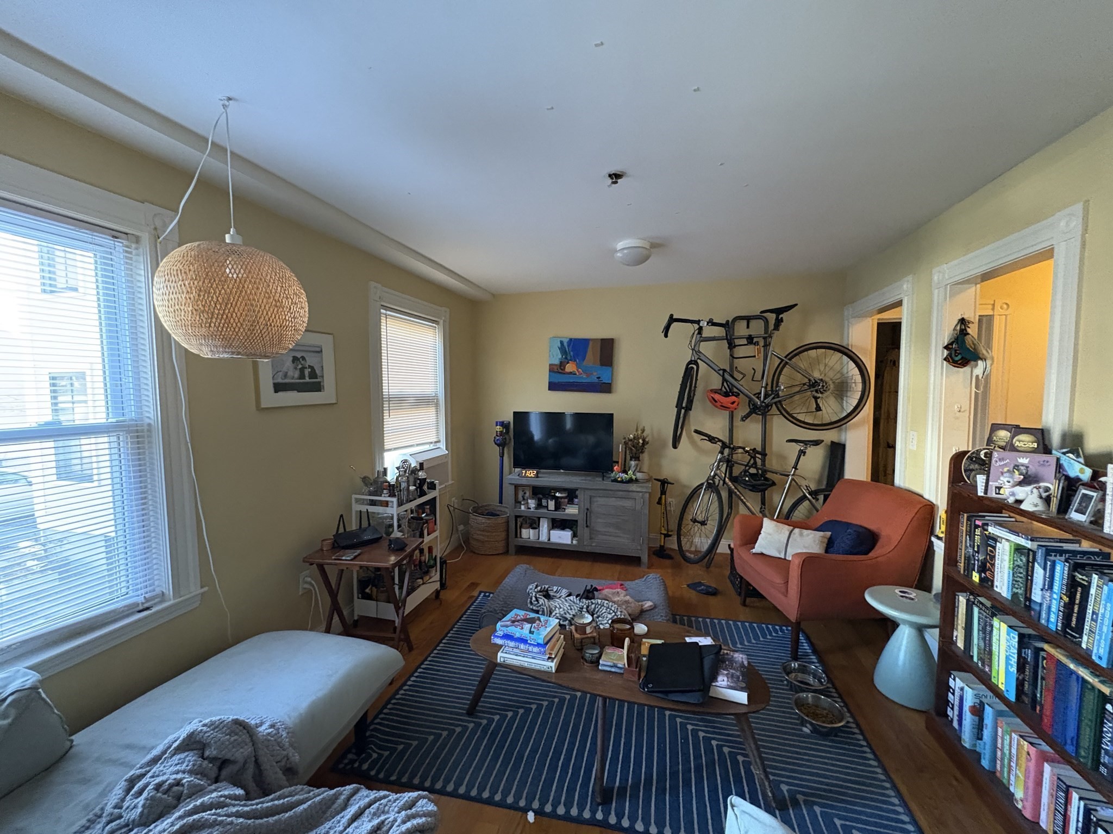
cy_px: 417
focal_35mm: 14
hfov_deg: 102.1
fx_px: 450
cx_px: 556
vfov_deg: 85.7
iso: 1000
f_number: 2.2
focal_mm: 2.22
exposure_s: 1/52
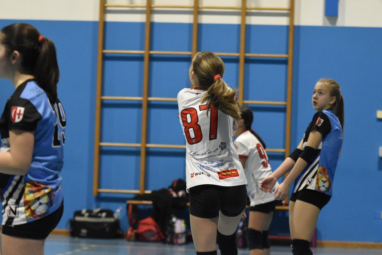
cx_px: 191
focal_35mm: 129
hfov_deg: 15.9
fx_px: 1369
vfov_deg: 10.6
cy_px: 128
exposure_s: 1/800
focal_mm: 86
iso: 6400
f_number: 2.8
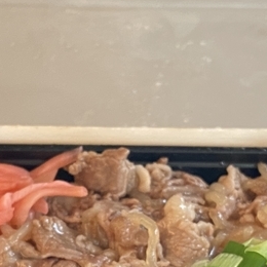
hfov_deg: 16.4
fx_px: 925
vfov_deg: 16.2
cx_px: 129
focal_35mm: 106
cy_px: 252
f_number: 1.8
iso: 250
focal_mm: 4.25
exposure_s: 1/60
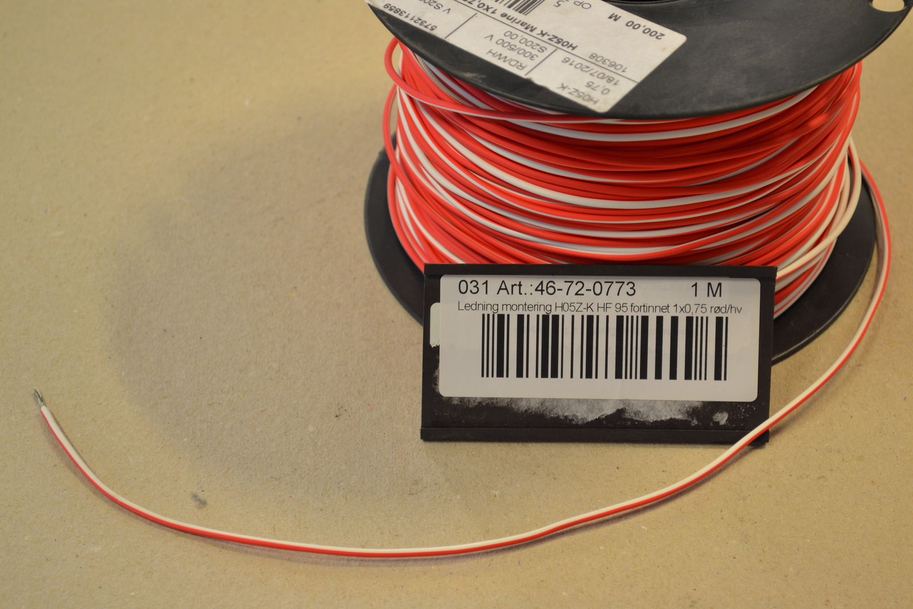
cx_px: 456
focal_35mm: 82
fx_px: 2092
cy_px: 304
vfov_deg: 16.6
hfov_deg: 24.6
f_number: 5.6
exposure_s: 1/20
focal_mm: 55
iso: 400
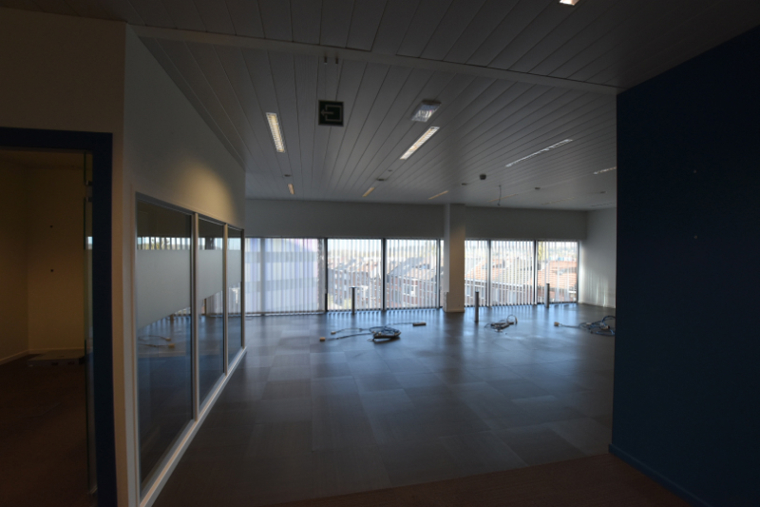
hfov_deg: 100.4
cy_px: 254
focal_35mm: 15
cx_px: 380
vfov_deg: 77.3
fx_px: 317
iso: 400
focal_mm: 10
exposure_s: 1/125
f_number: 5.6
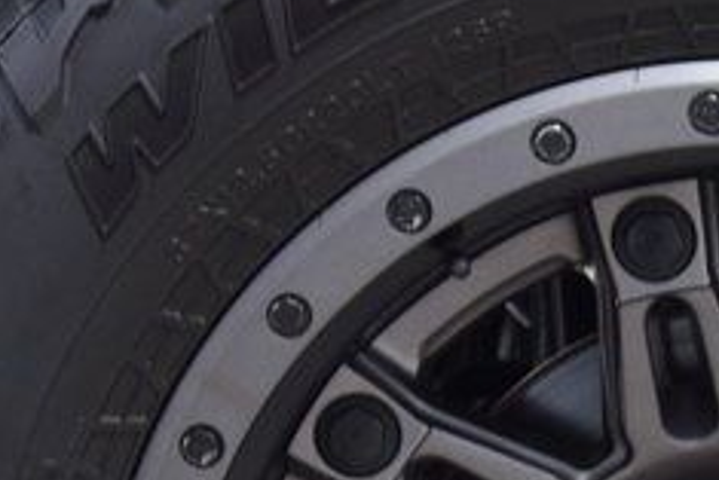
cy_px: 622
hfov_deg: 12.9
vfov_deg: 8.6
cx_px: 771
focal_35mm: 157
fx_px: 3137
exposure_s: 1/15
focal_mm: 24
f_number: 6.3
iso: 1250
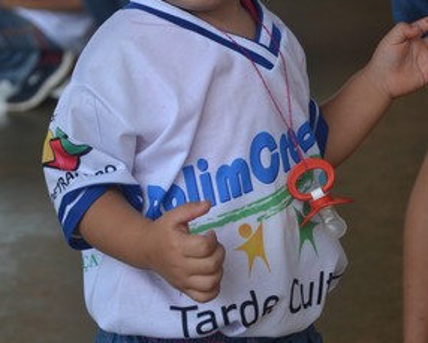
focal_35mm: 146
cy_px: 108
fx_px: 1850
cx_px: 220
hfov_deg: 13.2
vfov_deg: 10.6
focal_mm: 66
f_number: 5.6
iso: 400
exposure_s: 1/500
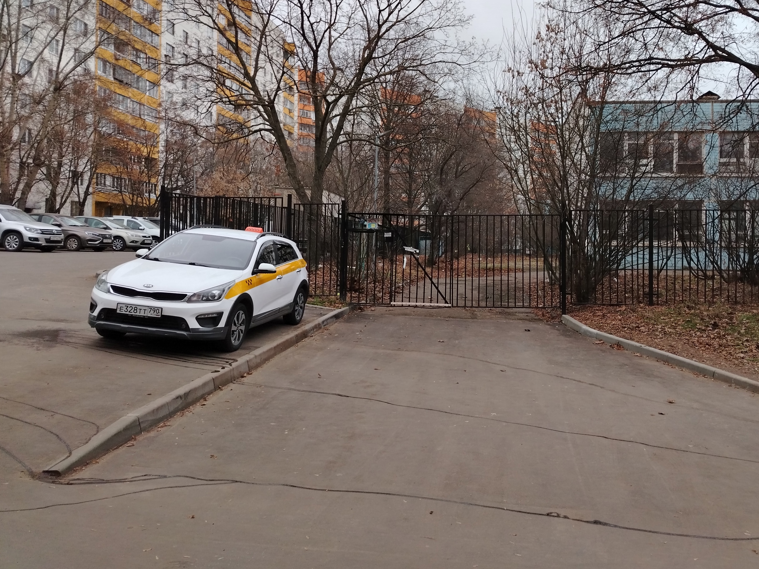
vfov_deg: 46.6
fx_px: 658
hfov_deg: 59.4
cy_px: 232
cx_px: 460
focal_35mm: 30
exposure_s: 1/100
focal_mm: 5.25
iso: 184
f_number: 1.75
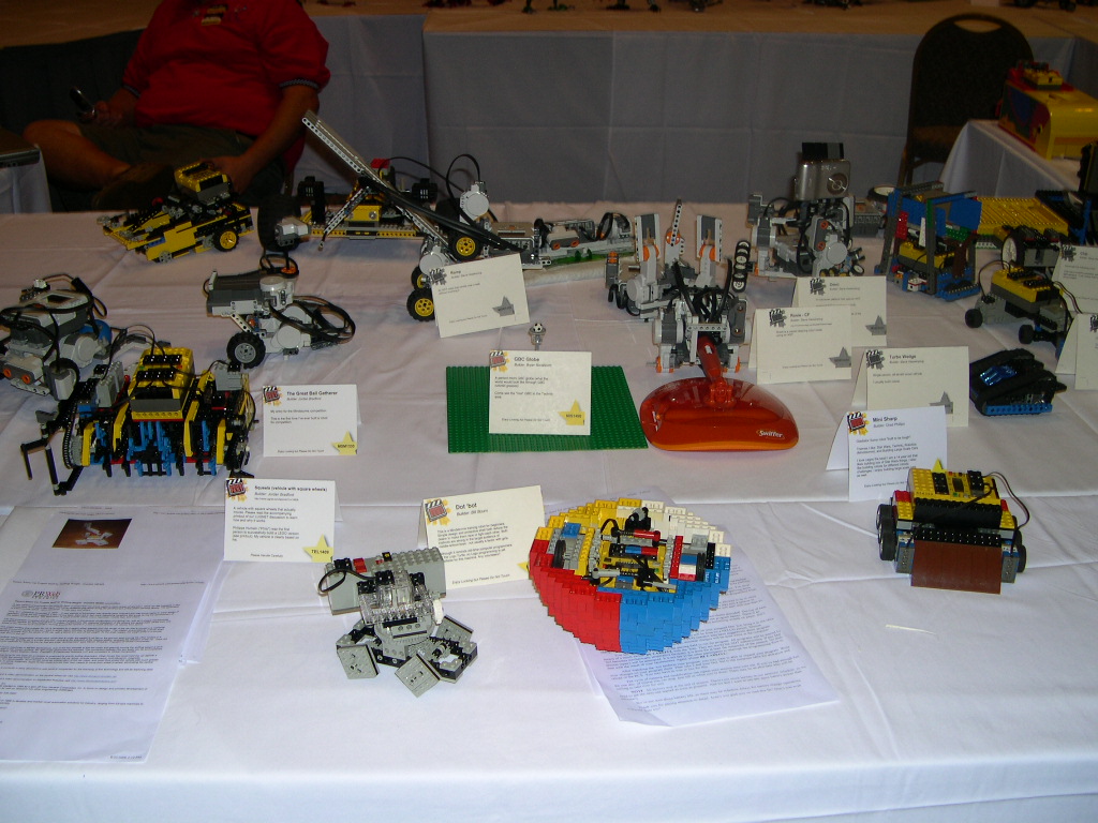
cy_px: 412
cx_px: 549
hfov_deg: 49.0
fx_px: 1205
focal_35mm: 38
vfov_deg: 37.7
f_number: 2.8
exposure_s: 1/60
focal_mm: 8
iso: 100
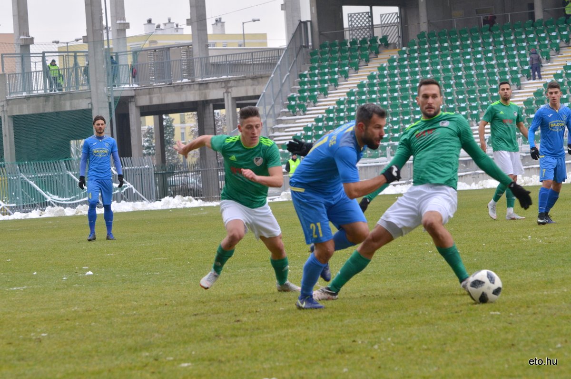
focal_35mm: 165
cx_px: 286
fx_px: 2612
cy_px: 190
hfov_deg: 12.5
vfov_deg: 8.3
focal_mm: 110
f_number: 6.3
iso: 500
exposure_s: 1/640
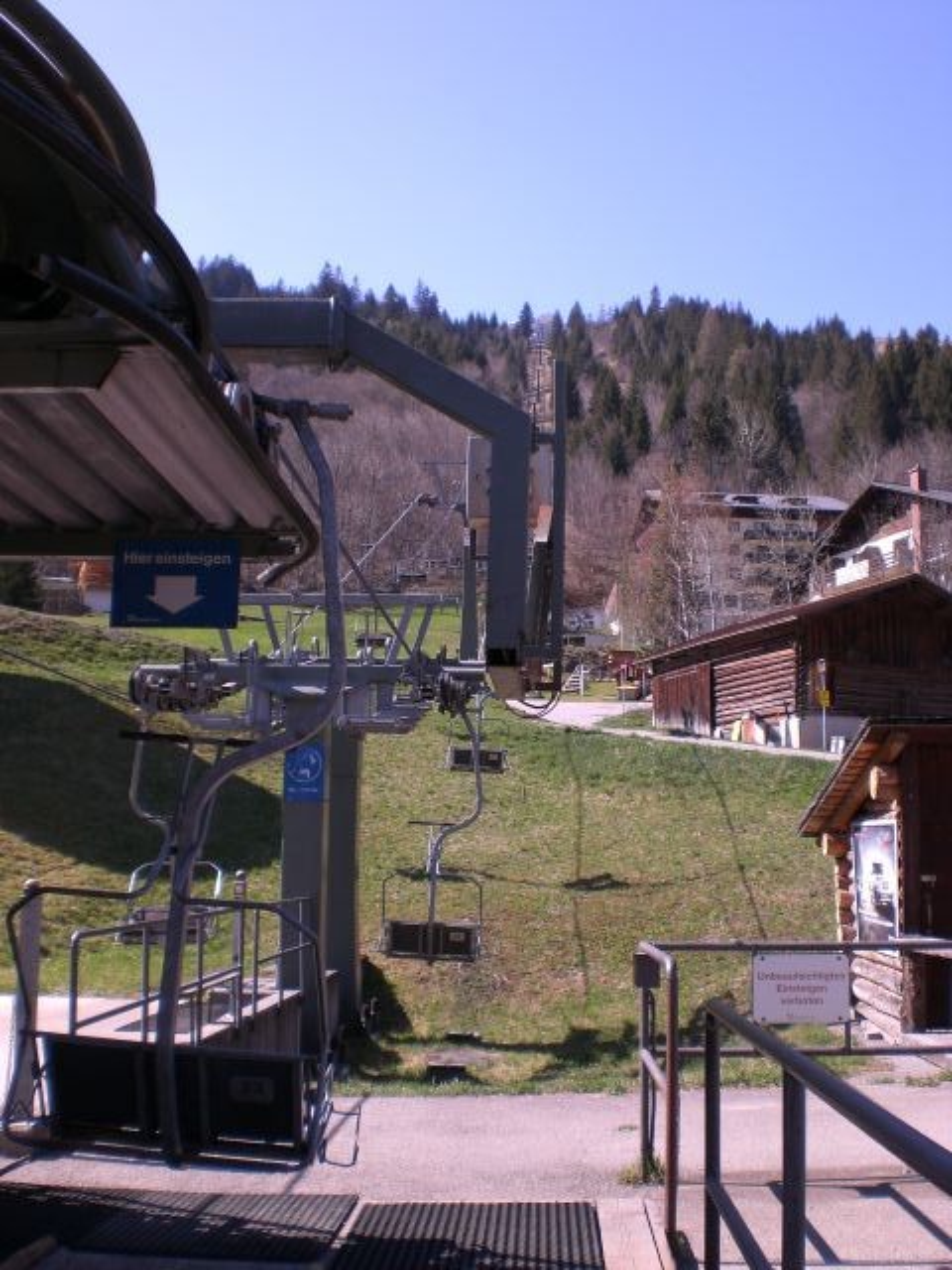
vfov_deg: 49.0
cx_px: 476
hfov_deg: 37.7
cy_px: 635
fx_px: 1393
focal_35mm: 38
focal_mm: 6.3
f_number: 4.4
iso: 50
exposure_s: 1/250
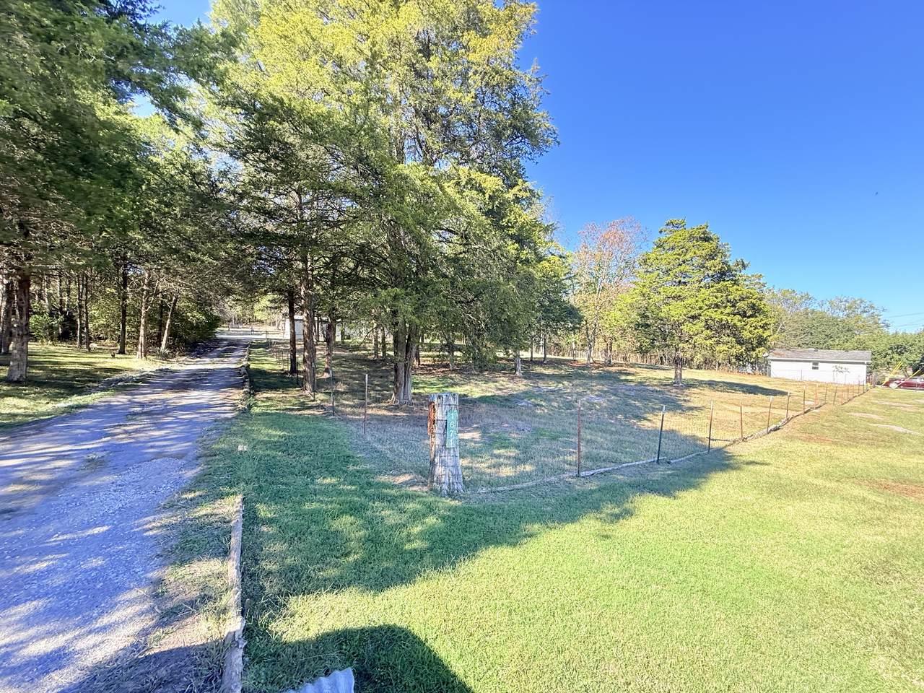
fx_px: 374
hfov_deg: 102.1
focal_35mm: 14
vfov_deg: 85.7
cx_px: 462
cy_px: 346
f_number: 2.2
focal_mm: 2.22
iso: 64
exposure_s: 1/257
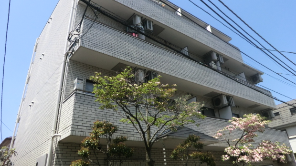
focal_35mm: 27
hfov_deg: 69.8
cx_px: 149
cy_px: 69
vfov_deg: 42.8
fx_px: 212
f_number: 3.2
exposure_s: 1/1000
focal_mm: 4.3
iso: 80
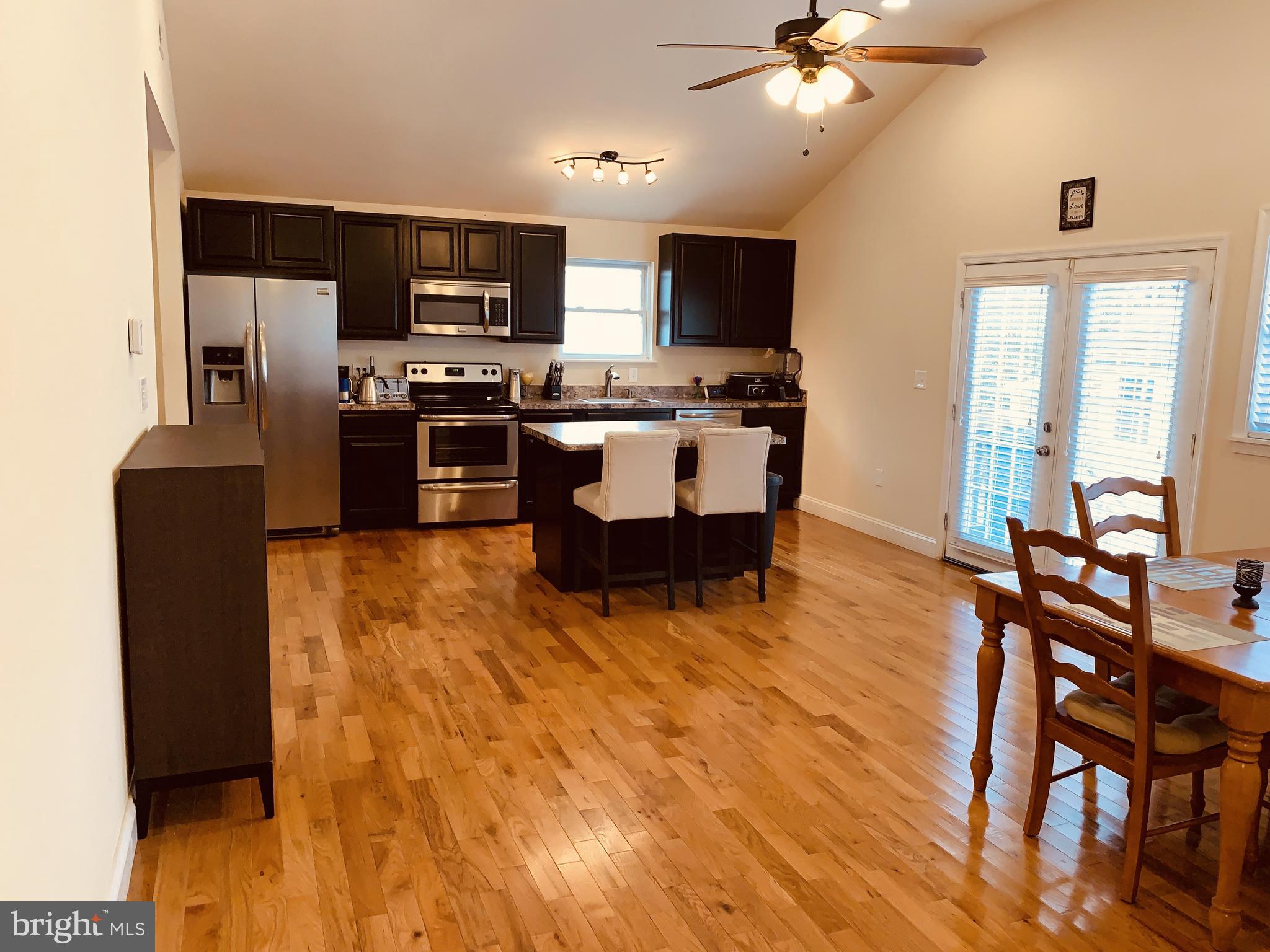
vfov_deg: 53.1
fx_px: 954
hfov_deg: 67.3
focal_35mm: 26
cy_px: 476
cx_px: 635
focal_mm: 4.25
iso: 125
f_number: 1.8
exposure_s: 1/60
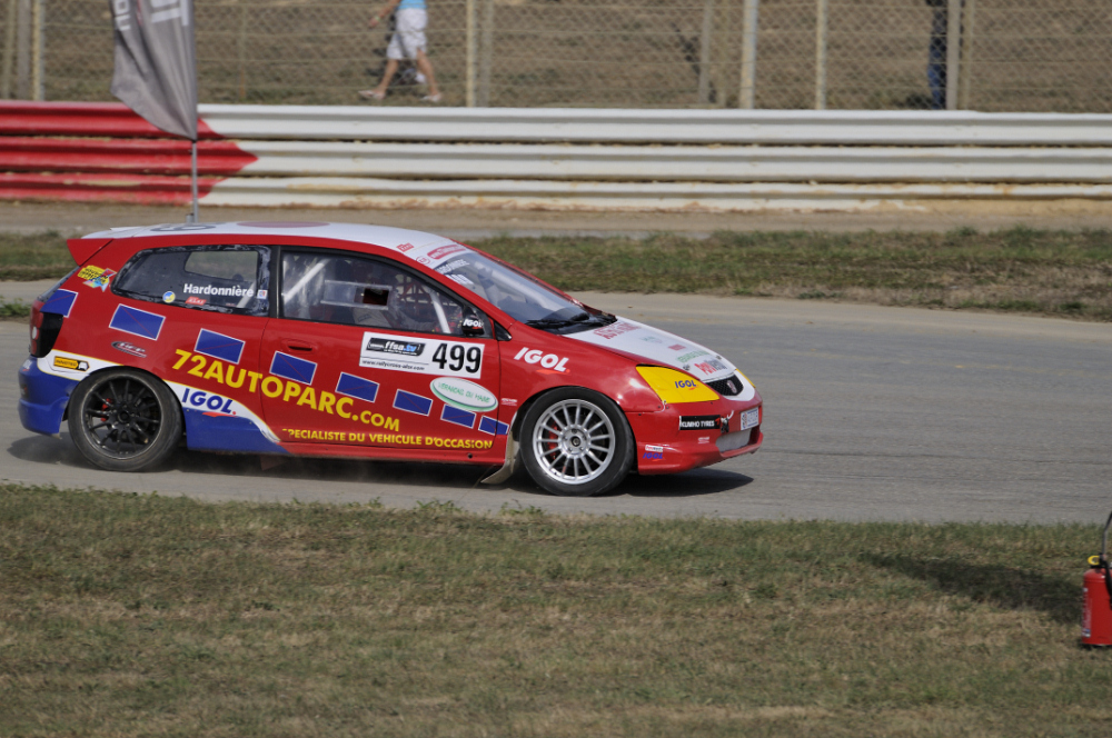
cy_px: 369
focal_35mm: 450
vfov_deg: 3.0
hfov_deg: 4.6
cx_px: 556
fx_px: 13882
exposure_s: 1/1000
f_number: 5.6
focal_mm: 300
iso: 200
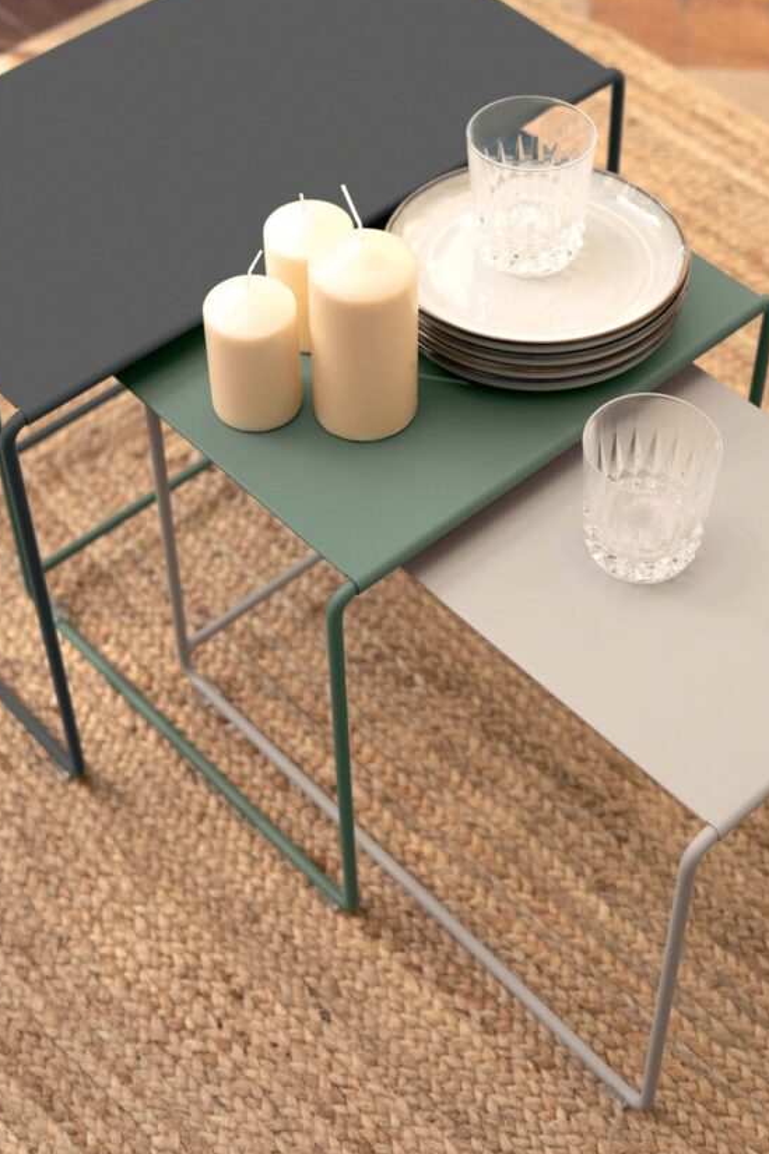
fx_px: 1988
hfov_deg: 21.9
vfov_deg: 32.3
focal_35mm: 62
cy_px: 450
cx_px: 366
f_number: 3.2
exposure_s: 1/1000
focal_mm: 50
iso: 400
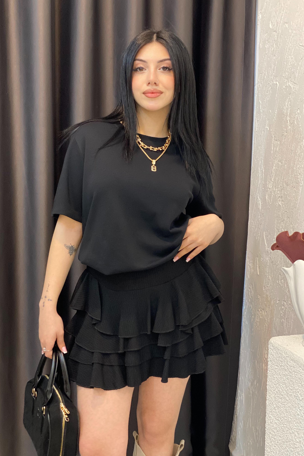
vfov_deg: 36.2
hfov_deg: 24.6
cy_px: 227
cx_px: 151
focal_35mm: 55
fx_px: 697
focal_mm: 6
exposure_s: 1/100
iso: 160
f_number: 2
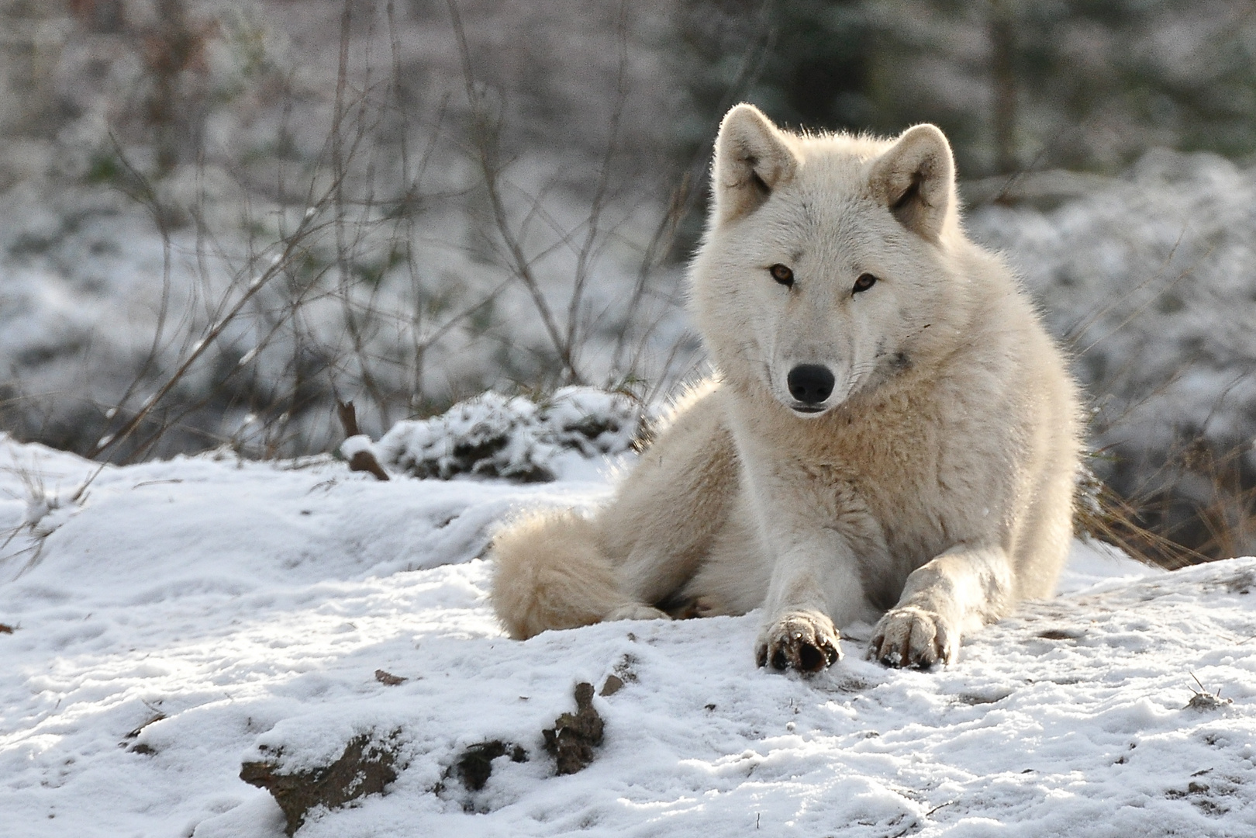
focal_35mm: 450
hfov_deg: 4.6
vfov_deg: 3.1
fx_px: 15699
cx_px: 628
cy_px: 419
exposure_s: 1/640
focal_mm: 300
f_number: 8
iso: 800
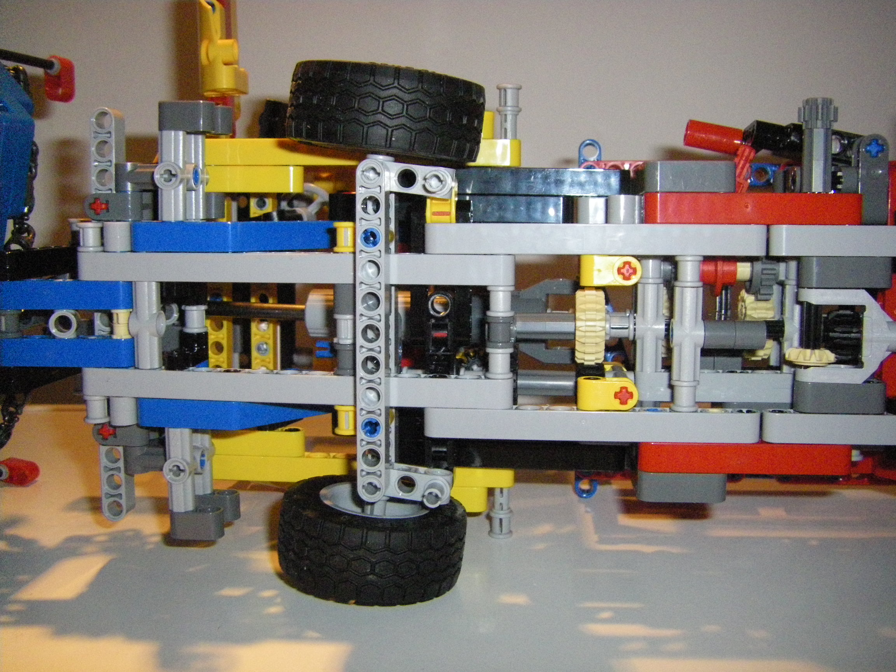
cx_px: 448
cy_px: 336
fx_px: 984
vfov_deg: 37.7
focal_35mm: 38
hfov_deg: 49.0
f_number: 7
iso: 640
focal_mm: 6.3
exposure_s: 1/50
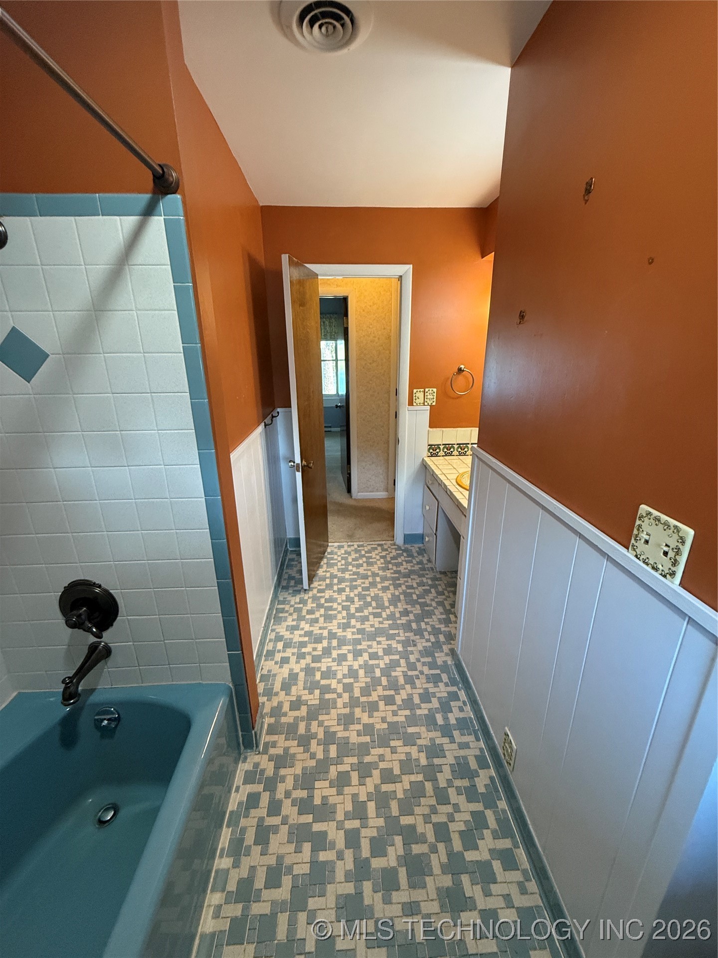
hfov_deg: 85.7
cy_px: 479
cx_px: 359
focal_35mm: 14
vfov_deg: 102.1
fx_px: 387
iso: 320
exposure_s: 1/60
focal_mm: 2.22
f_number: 2.2
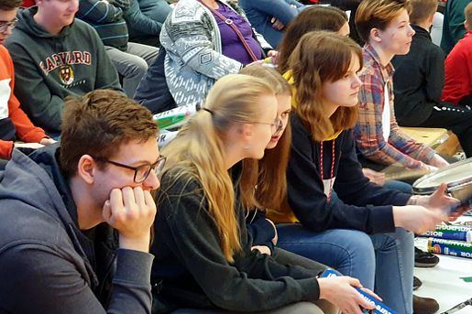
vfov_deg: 15.0
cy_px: 130
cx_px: 149
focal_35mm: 91
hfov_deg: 22.3
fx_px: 1193
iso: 320
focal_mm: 6
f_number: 2.4
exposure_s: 1/17
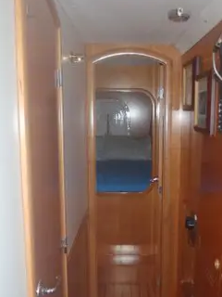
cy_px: 172
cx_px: 131
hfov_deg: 34.3
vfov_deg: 44.6
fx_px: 359
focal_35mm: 42
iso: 100
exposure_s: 1/30
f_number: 3.5
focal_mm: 5
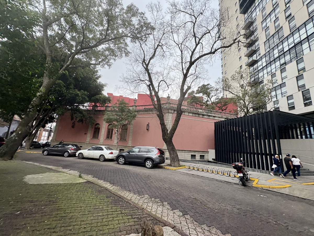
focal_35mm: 14
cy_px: 118
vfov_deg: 85.7
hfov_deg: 102.1
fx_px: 127
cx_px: 157
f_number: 2.2
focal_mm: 2.22
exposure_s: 1/145
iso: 40
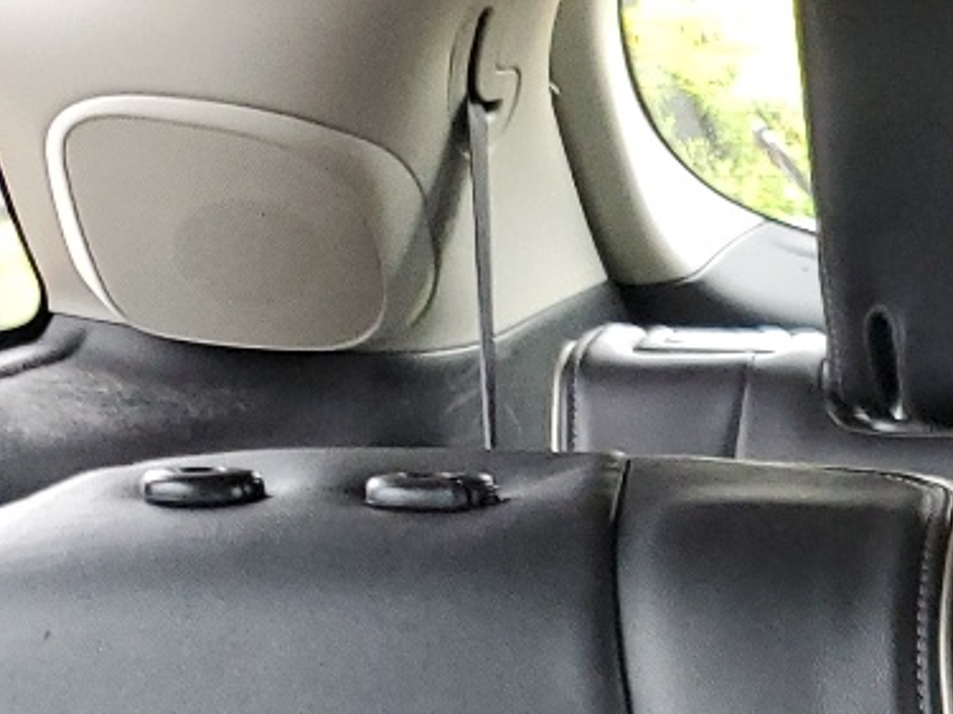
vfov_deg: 12.7
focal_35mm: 111
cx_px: 1555
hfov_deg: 15.8
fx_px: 3055
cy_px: 1067
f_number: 1.5
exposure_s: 1/60.2
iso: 154
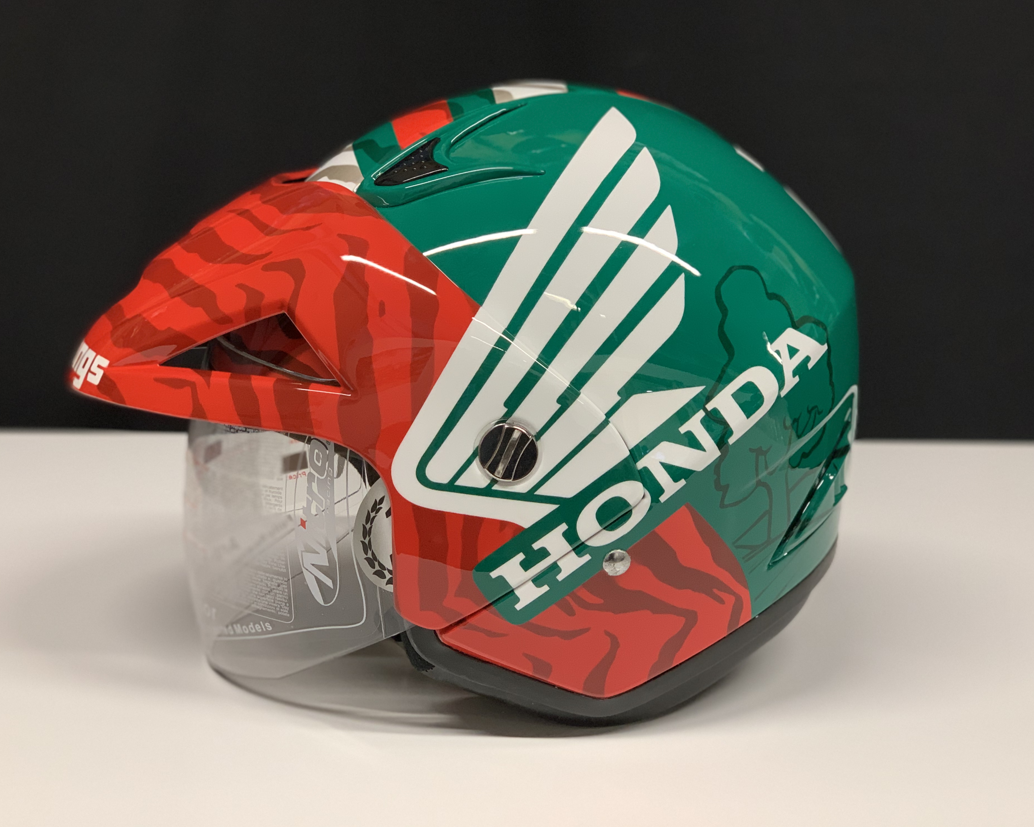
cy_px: 409
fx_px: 1683
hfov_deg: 34.1
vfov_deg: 27.6
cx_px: 508
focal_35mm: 55
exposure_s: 1/50
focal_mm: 6
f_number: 2.4
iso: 125
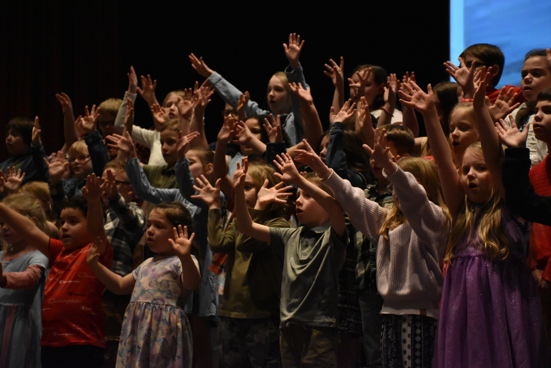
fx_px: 3214
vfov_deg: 6.5
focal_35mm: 210
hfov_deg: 9.8
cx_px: 276
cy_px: 184
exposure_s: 1/250
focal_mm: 140
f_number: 5.6
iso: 6400
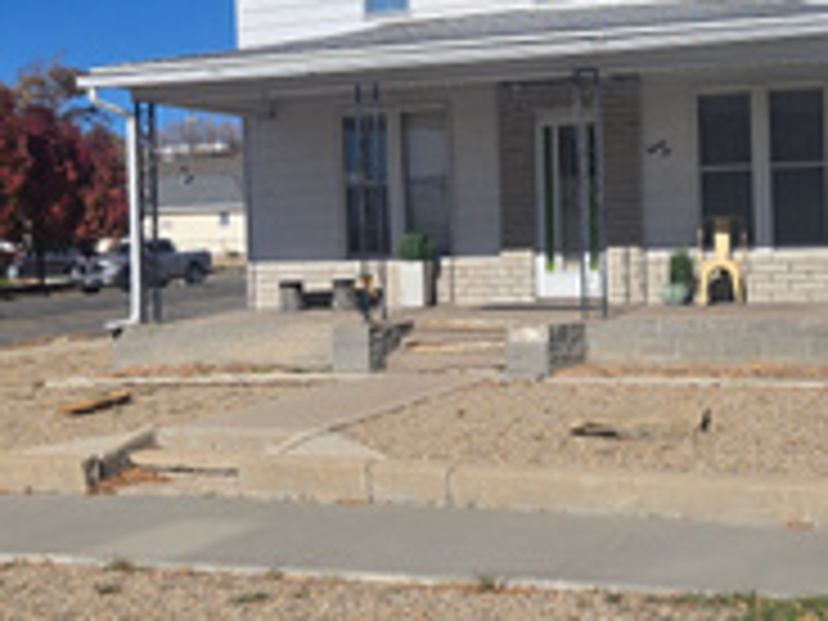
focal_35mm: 60
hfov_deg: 31.6
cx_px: 626
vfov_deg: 24.4
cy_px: 261
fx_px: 1435
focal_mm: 5.4
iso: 25
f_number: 1.8
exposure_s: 1/3531
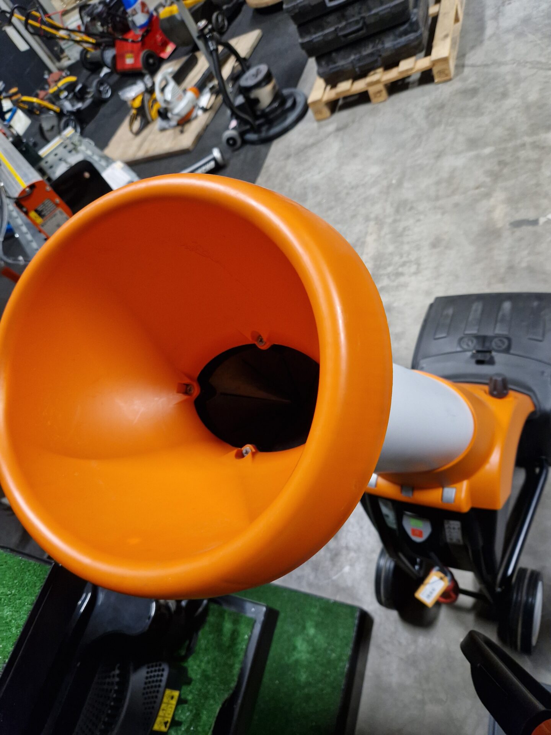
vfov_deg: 73.9
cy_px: 368
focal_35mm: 23
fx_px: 488
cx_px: 276
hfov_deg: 58.9
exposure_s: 1/100
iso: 50
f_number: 1.8
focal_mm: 5.4
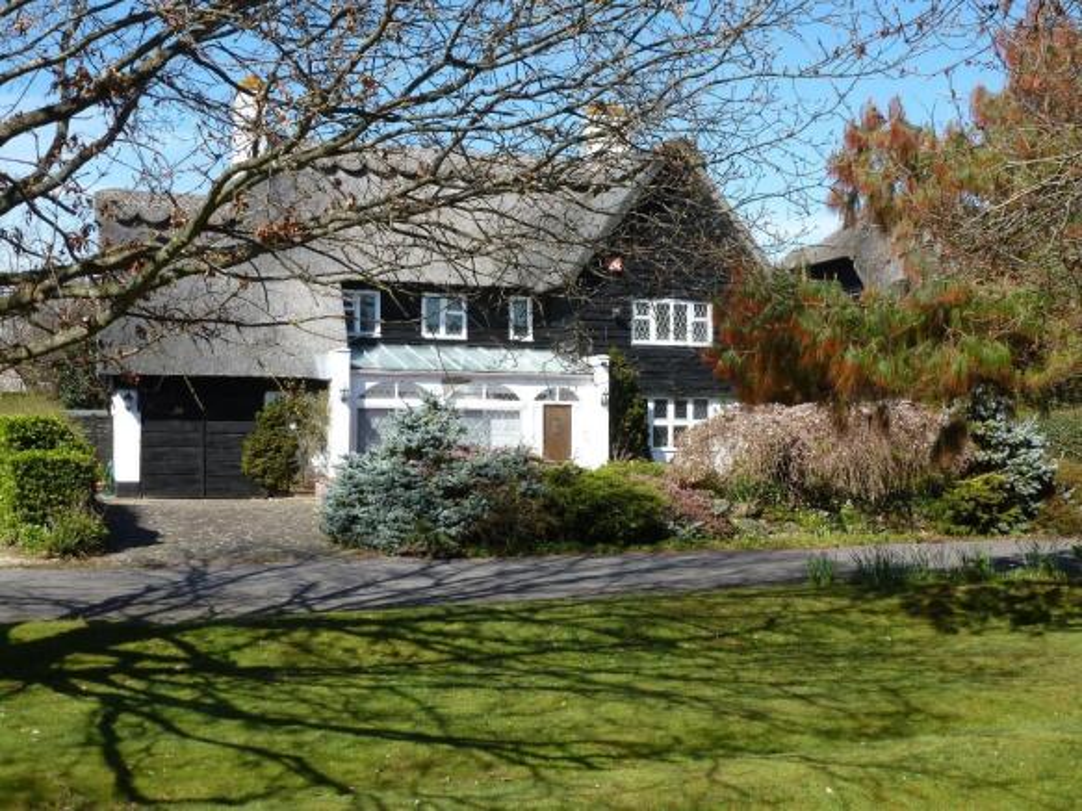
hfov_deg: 45.8
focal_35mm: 41
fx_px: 1281
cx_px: 541
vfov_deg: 35.1
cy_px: 406
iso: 100
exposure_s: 1/400
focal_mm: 7.4
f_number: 3.9
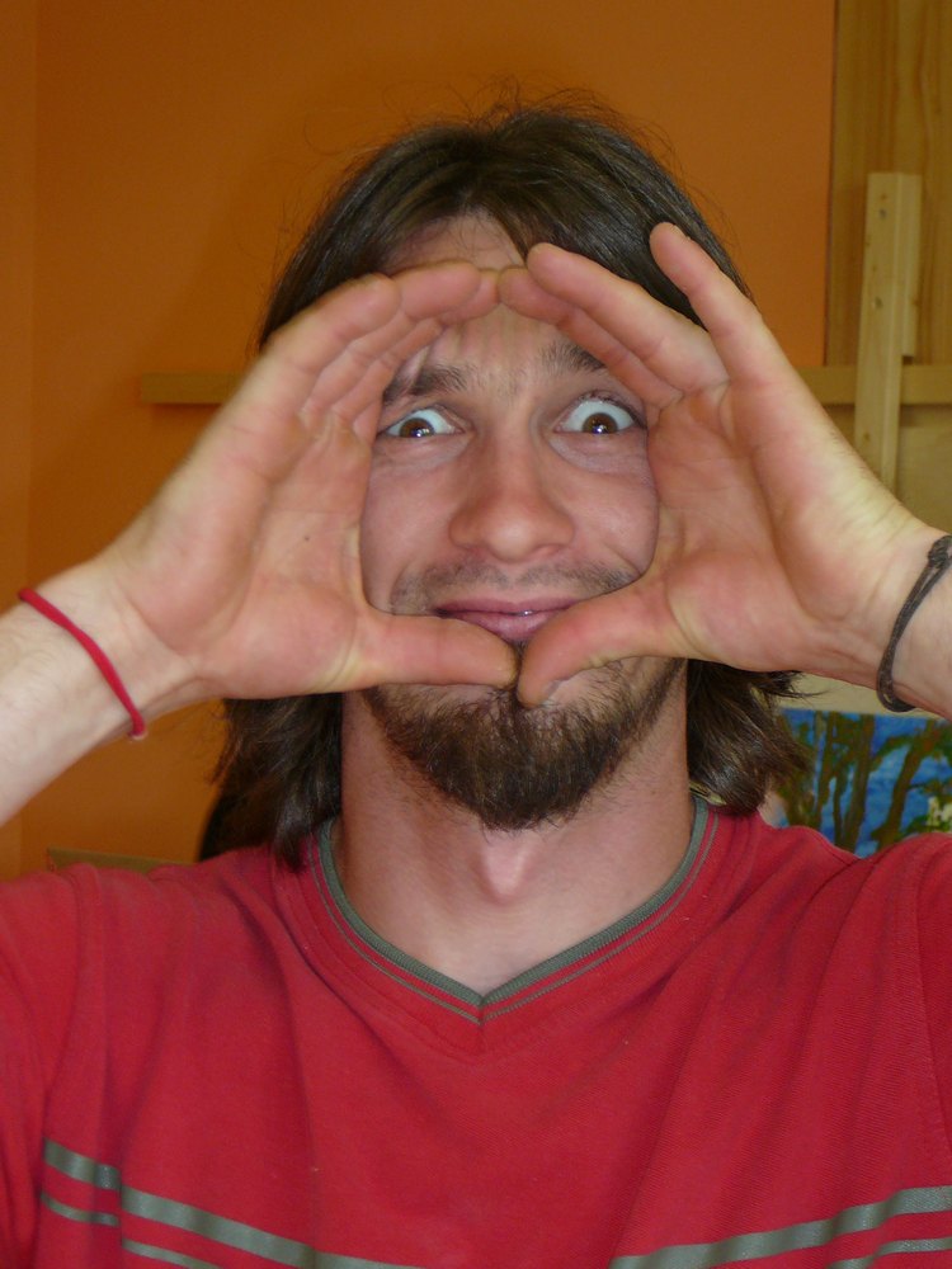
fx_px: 2824
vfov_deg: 25.3
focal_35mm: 77
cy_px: 634
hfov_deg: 19.1
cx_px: 476
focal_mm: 11.5
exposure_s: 1/30
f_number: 3.7
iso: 100
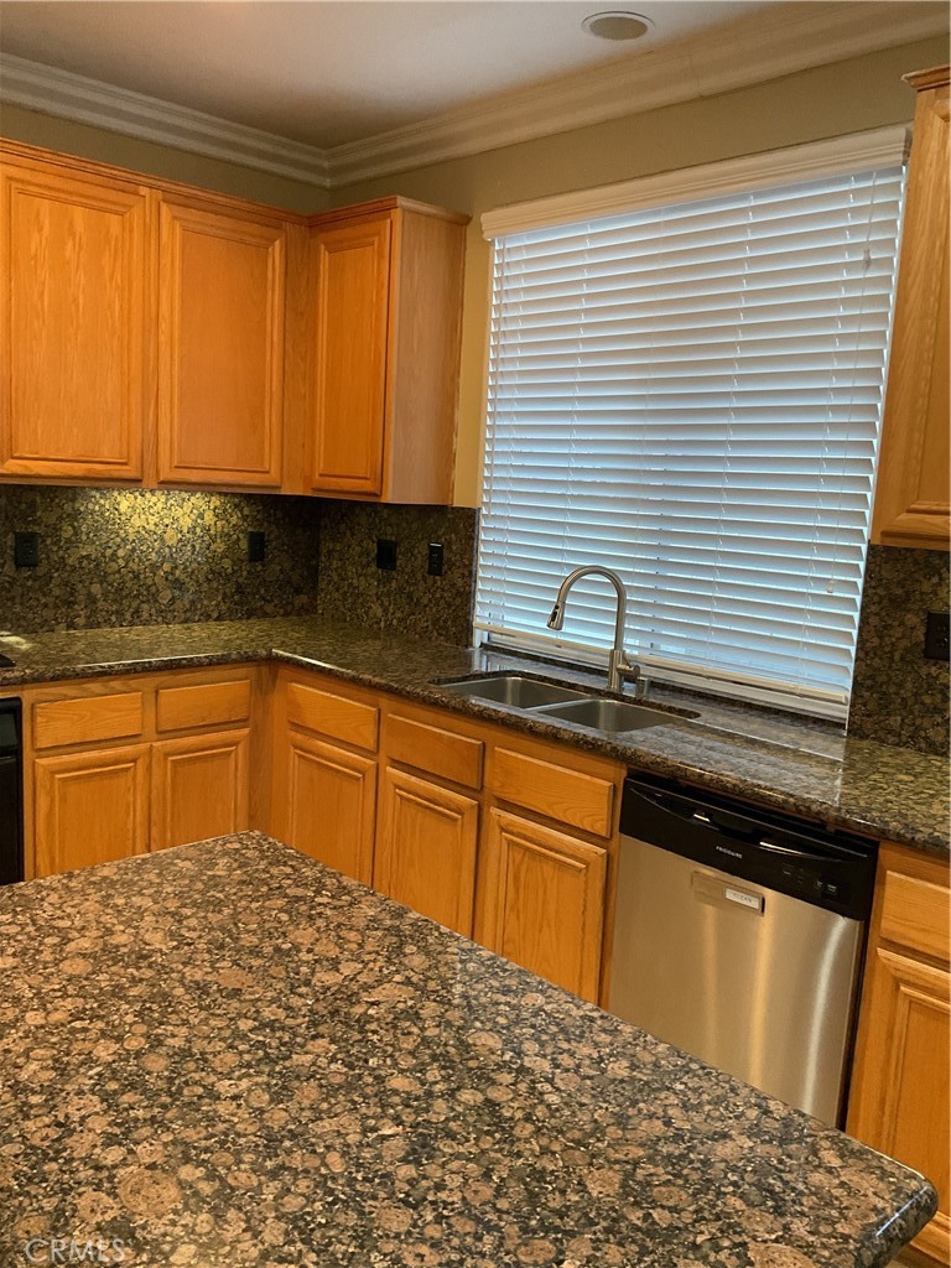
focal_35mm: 29
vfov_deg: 61.7
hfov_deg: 48.2
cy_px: 634
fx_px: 1062
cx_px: 476
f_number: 1.8
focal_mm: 3
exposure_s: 1/60
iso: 200
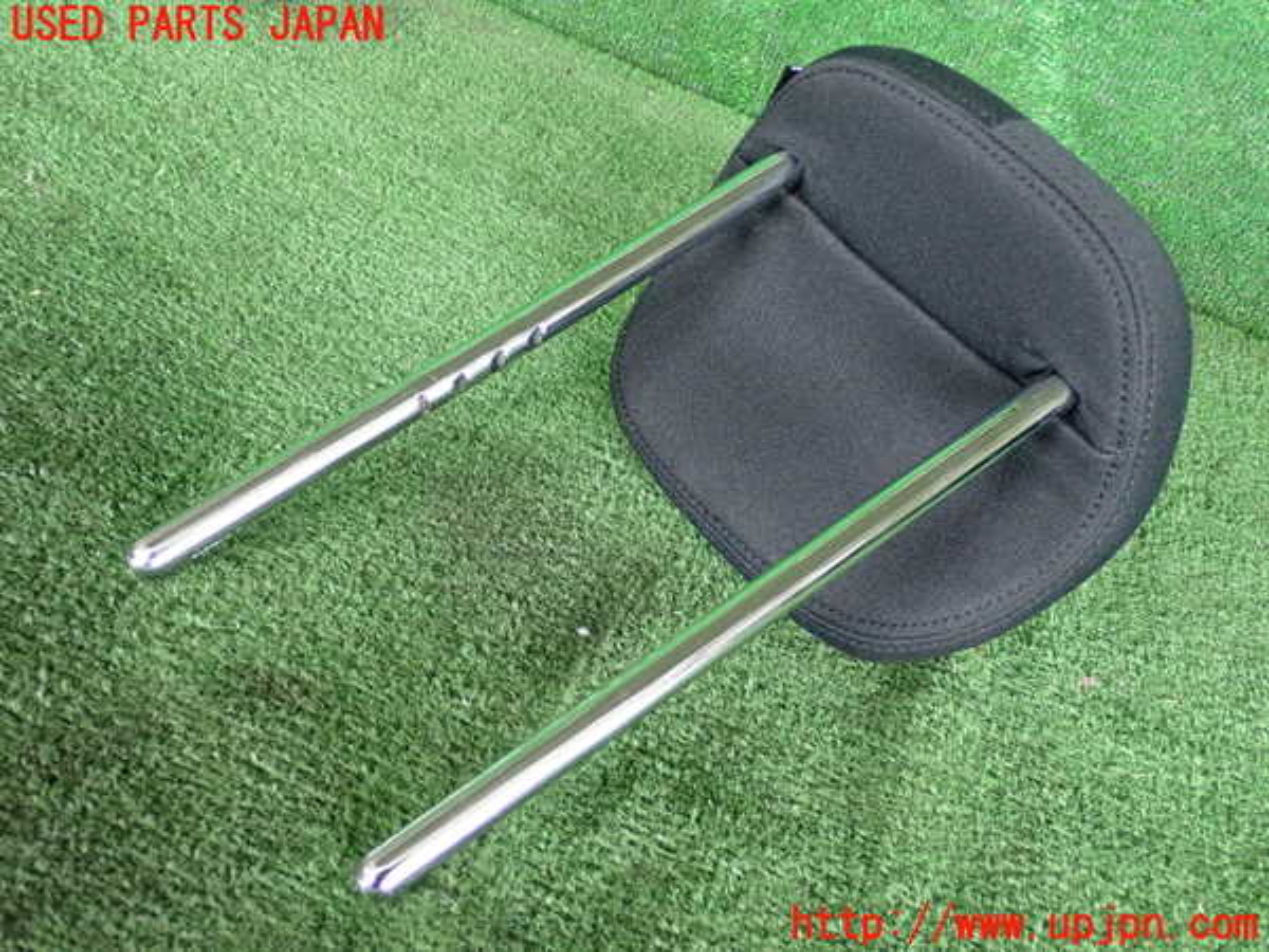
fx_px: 1613
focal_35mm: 44
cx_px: 634
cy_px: 476
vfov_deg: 32.9
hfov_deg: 42.9
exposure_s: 1/125
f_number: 2.9
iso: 800
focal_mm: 7.84
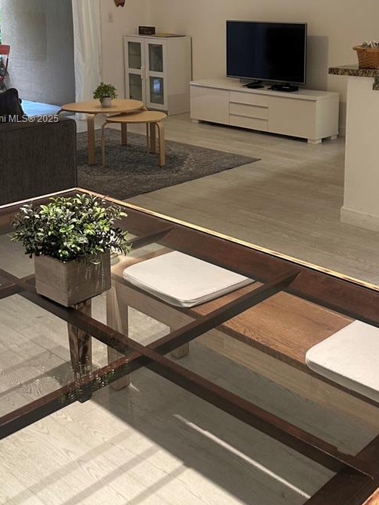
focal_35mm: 44
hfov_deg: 32.5
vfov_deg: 41.5
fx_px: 643
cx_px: 265
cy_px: 120
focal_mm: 6.86
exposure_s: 1/60
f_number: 1.78
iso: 160
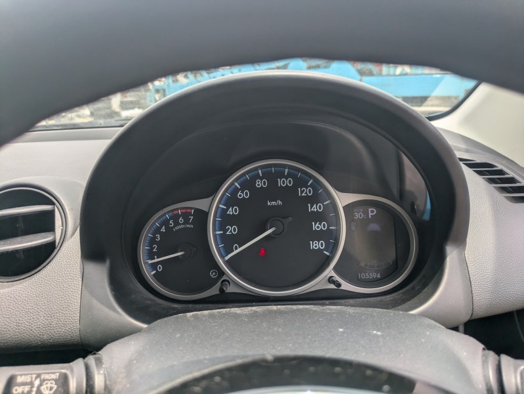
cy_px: 197
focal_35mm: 25
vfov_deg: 54.9
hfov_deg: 69.4
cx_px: 262
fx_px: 379
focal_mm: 5.43
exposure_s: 1/756
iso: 92
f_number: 1.89
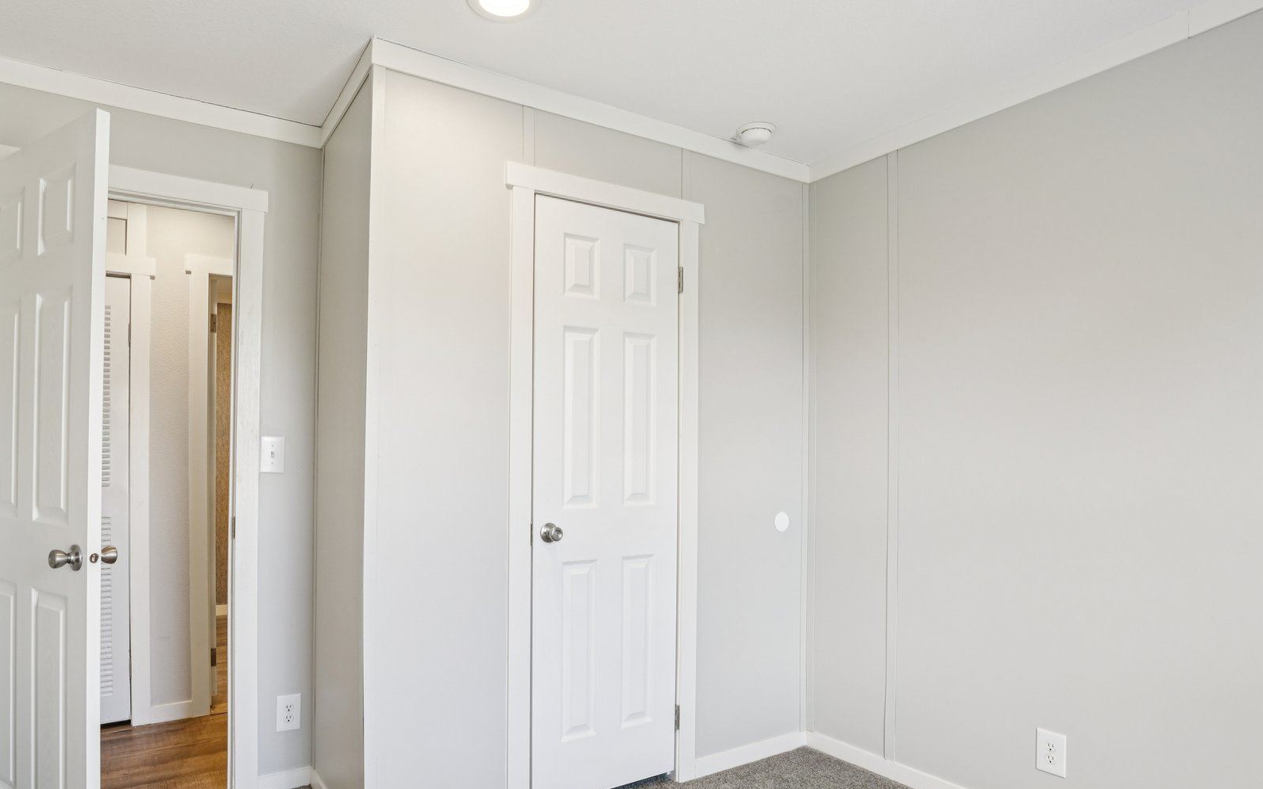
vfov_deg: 57.0
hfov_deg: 82.0
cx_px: 570
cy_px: 453
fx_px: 723
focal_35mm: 21
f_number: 8
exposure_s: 1/30
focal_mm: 16
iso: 400
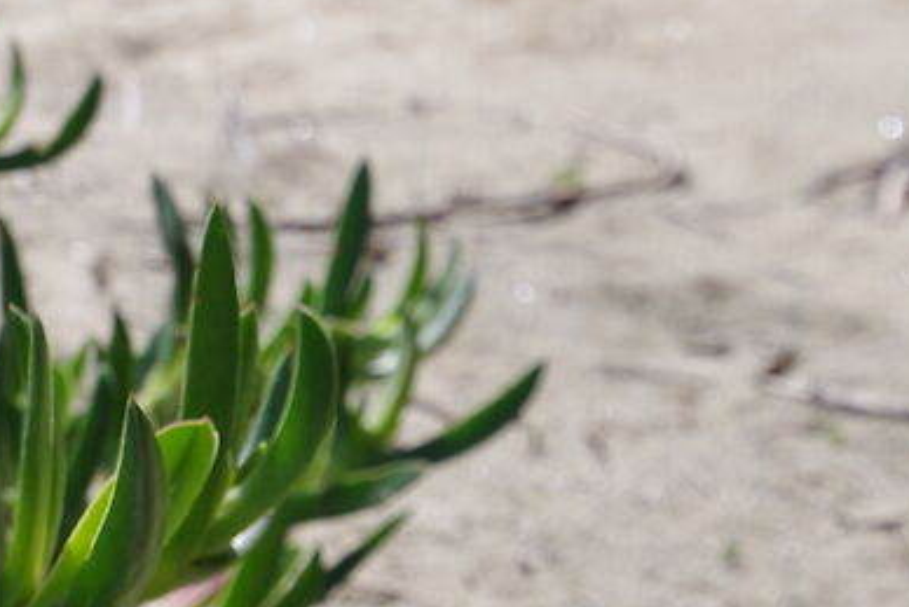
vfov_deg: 8.2
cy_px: -513
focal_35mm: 161
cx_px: -1345
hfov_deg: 10.7
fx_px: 4067
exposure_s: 1/200
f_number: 6.3
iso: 100
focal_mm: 26
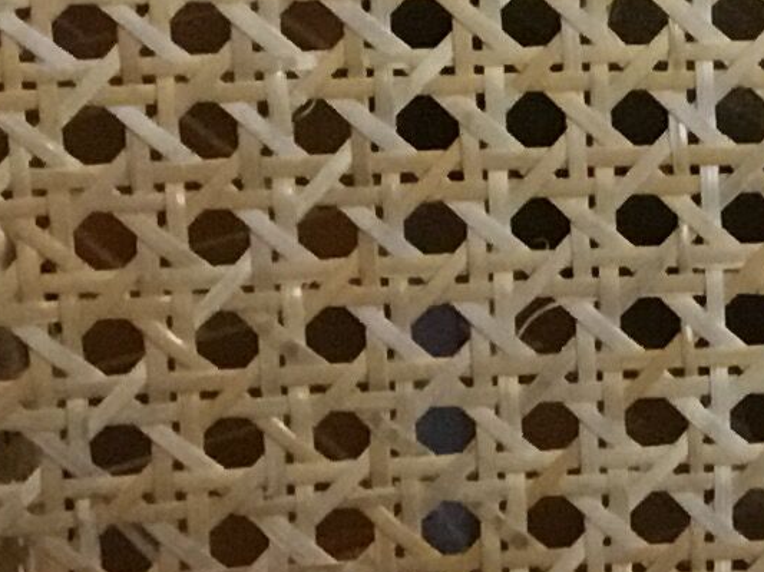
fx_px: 4191
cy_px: -130
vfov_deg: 7.7
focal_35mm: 190
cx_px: 1357
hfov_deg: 9.9
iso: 200
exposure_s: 1/20
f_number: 2.4
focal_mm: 3.3
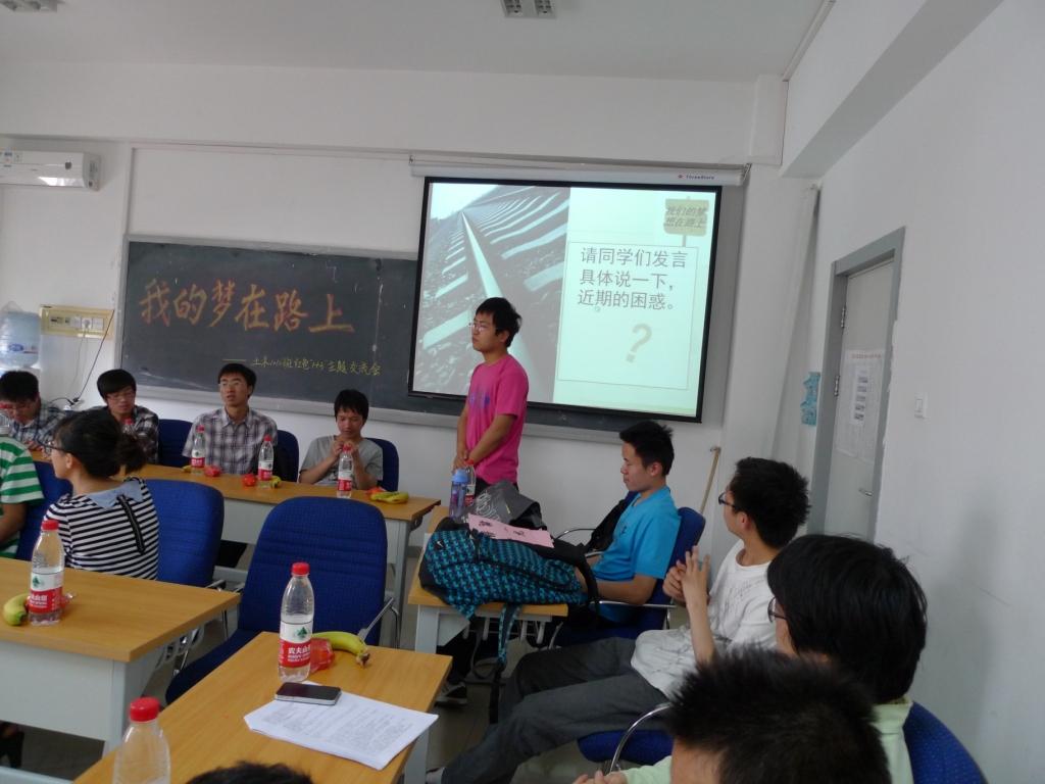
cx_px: 522
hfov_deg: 71.6
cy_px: 392
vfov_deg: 56.8
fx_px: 725
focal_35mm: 24
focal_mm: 5.1
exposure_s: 1/30
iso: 250
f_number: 2
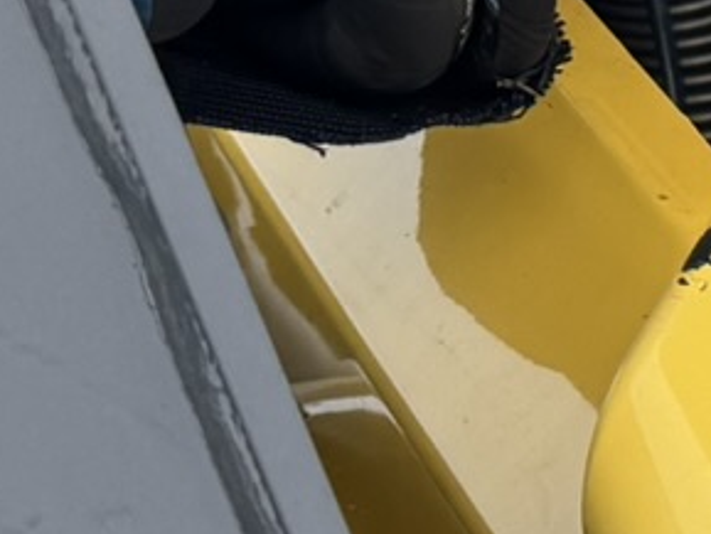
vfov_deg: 8.7
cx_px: 2226
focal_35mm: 170
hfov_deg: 9.1
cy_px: 345
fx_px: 3493
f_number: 1.78
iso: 80
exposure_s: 1/336
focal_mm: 6.76
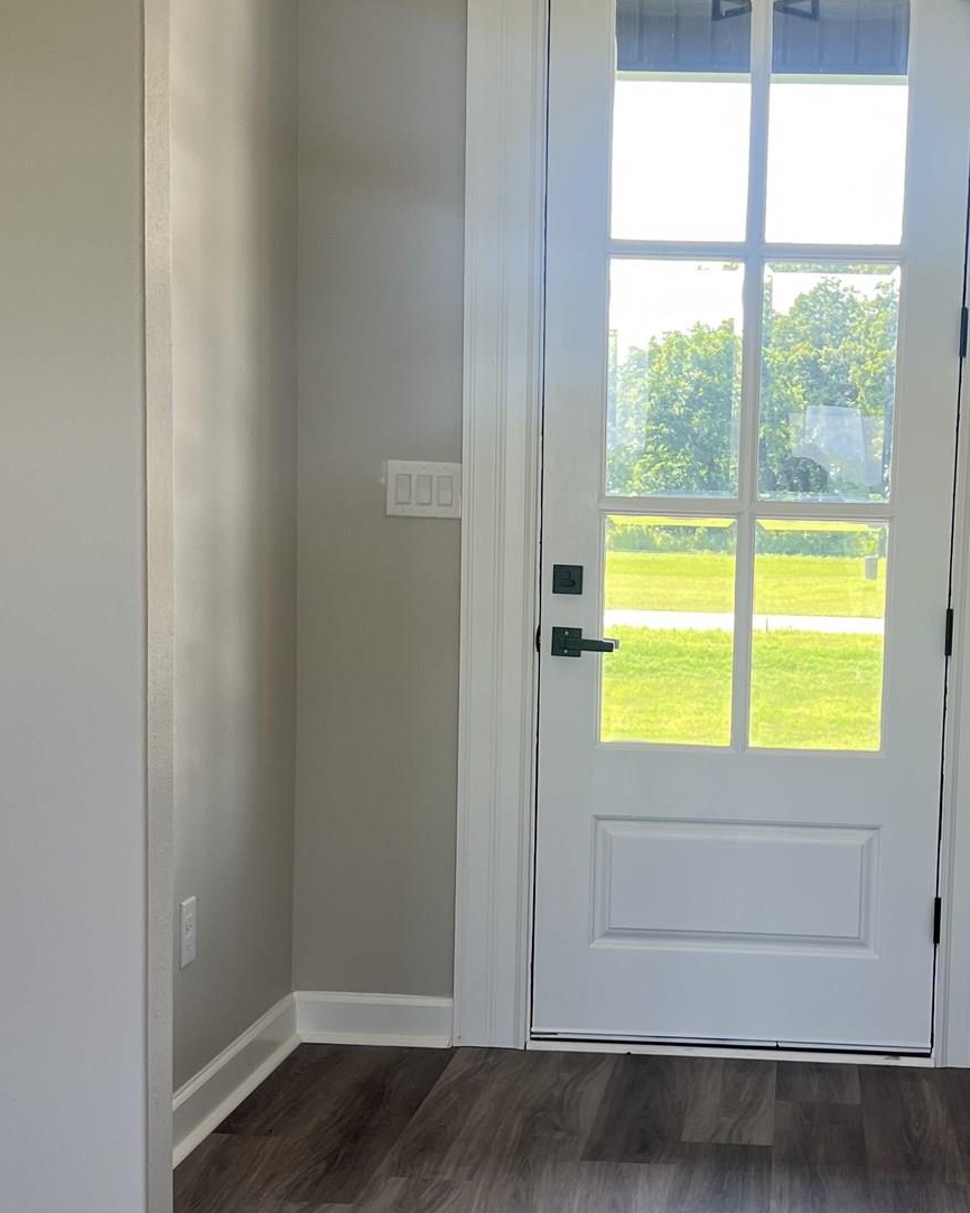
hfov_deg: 27.8
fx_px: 1938
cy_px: 724
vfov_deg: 34.6
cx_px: 685
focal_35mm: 54
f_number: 1.5
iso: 40
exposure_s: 1/220
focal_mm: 5.7
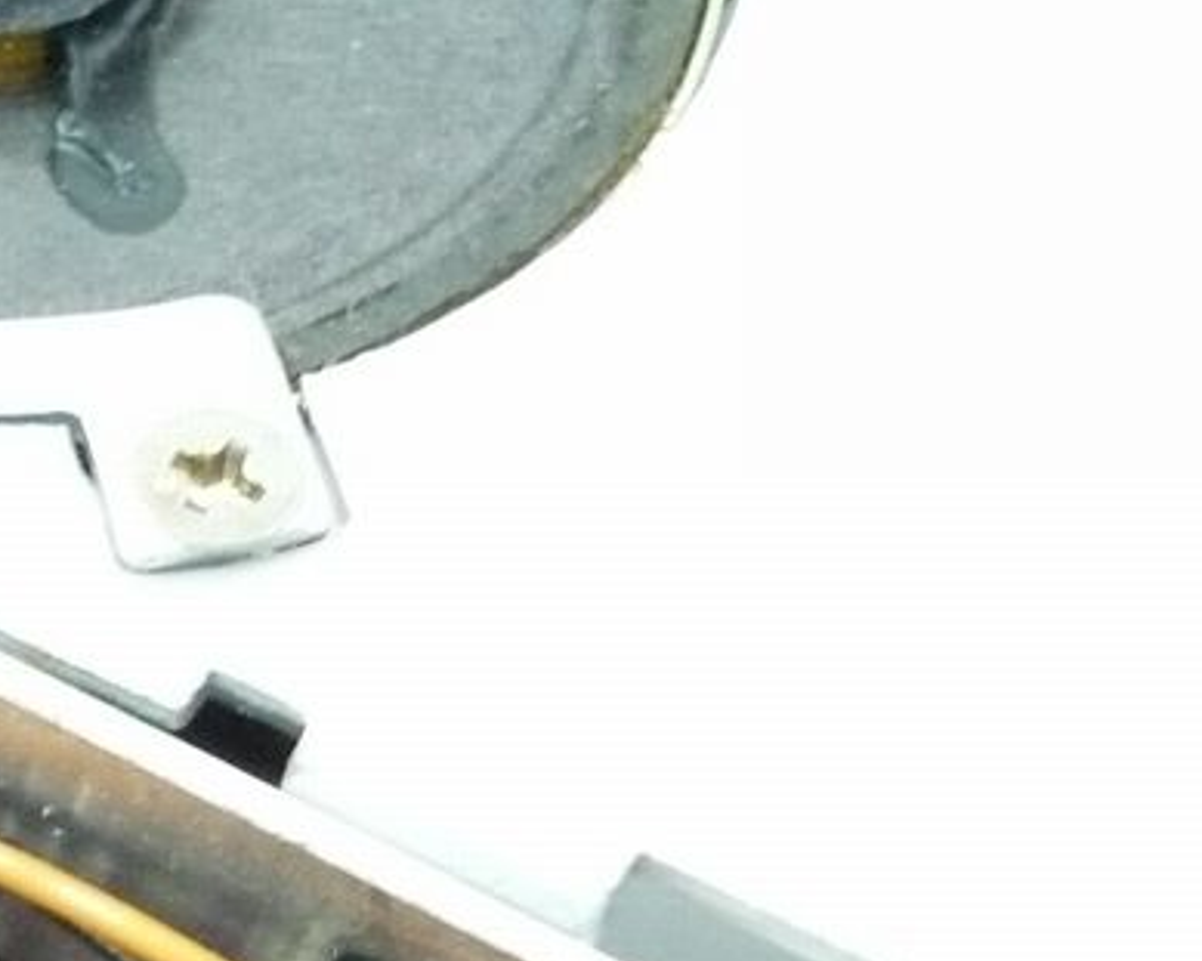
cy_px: 1122
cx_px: -124
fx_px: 3201
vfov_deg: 16.4
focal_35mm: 90
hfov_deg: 20.3
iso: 400
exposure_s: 1/8
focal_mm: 5.8
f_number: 2.8
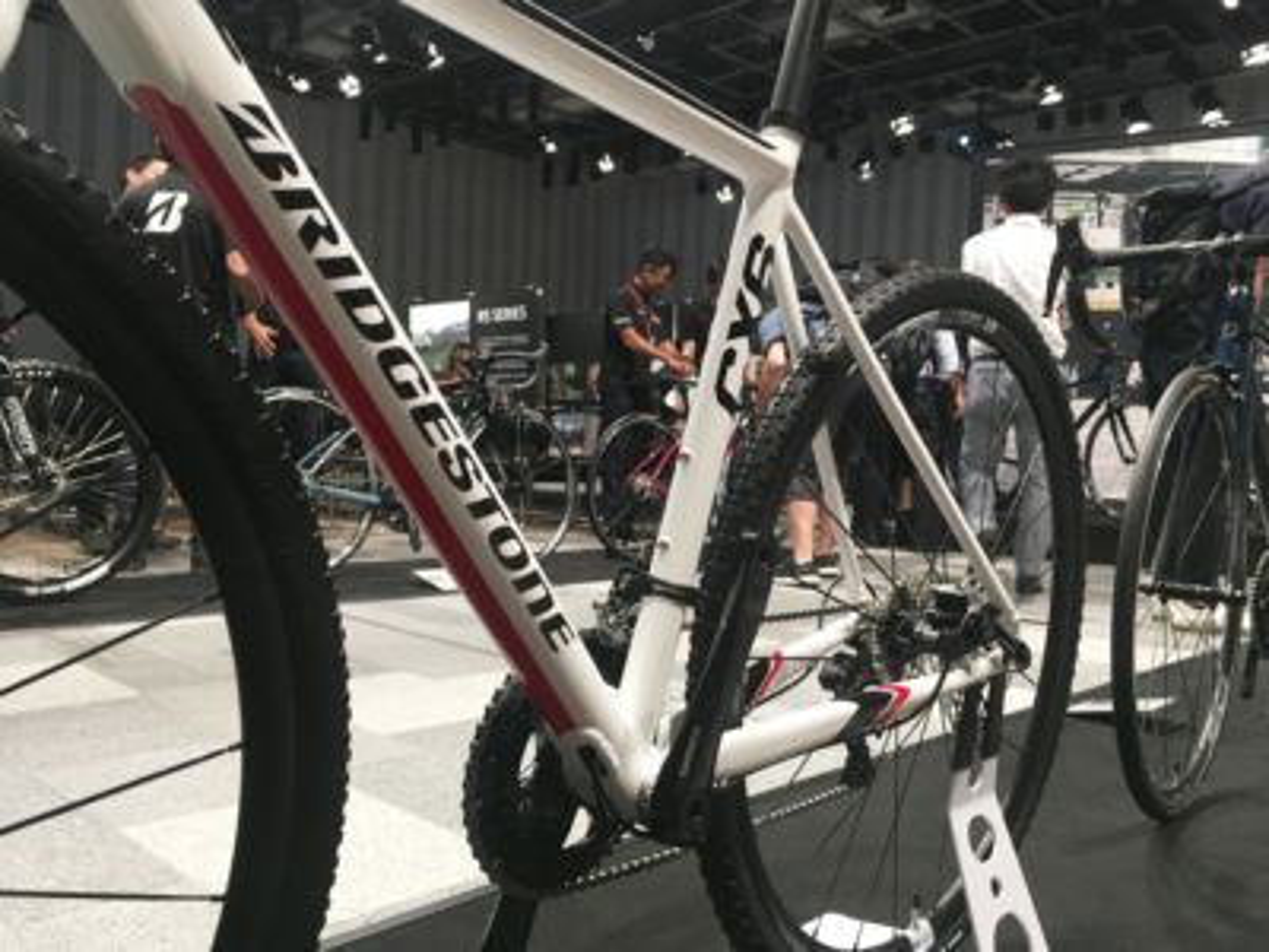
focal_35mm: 29
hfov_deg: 61.7
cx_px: 634
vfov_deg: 48.2
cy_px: 476
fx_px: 1063
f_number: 2.2
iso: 125
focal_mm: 4.15
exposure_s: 1/30
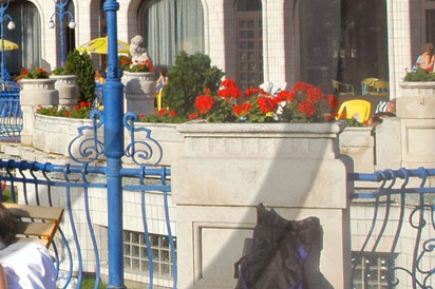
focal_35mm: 99
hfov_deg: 19.4
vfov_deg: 13.6
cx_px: -94
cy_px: 14
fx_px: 1195
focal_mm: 17
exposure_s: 1/400
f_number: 10
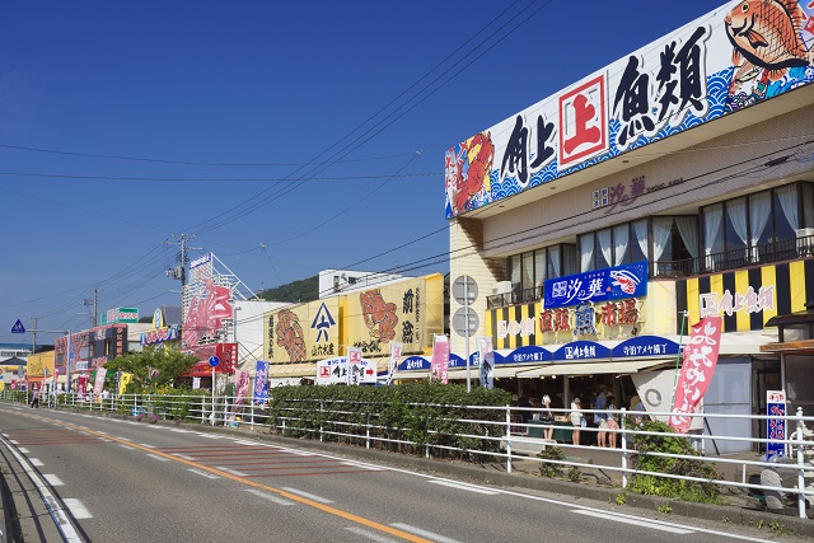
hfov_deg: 54.4
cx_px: 407
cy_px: 272
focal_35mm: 35
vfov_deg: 37.9
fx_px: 792
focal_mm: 35
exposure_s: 1/40
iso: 100
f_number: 16
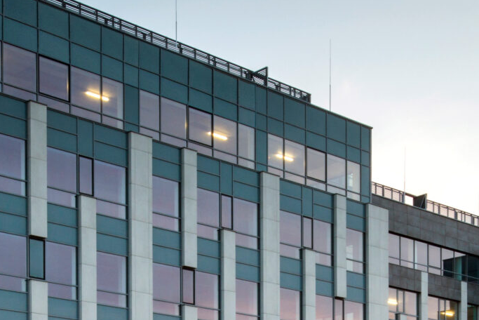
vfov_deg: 17.5
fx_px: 998
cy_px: 362
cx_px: 210
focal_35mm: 75
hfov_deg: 27.0
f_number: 16
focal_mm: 20
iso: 100
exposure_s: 1/3
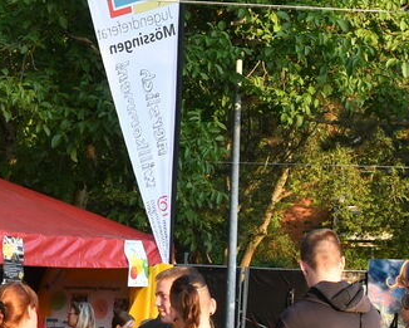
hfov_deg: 12.9
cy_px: 282
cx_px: -114
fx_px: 1756
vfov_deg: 10.6
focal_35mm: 145
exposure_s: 1/200
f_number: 7.1
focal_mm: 28
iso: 800
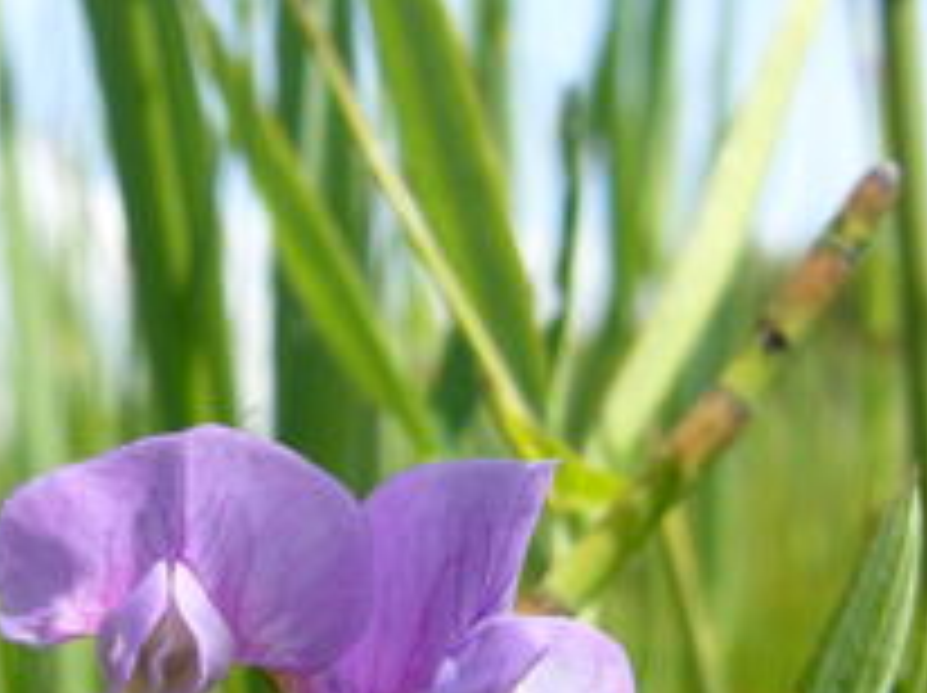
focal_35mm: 76
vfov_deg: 18.9
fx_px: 2033
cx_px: 299
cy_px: 677
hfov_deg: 25.5
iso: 80
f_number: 5.6
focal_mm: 5.8
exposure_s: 1/160
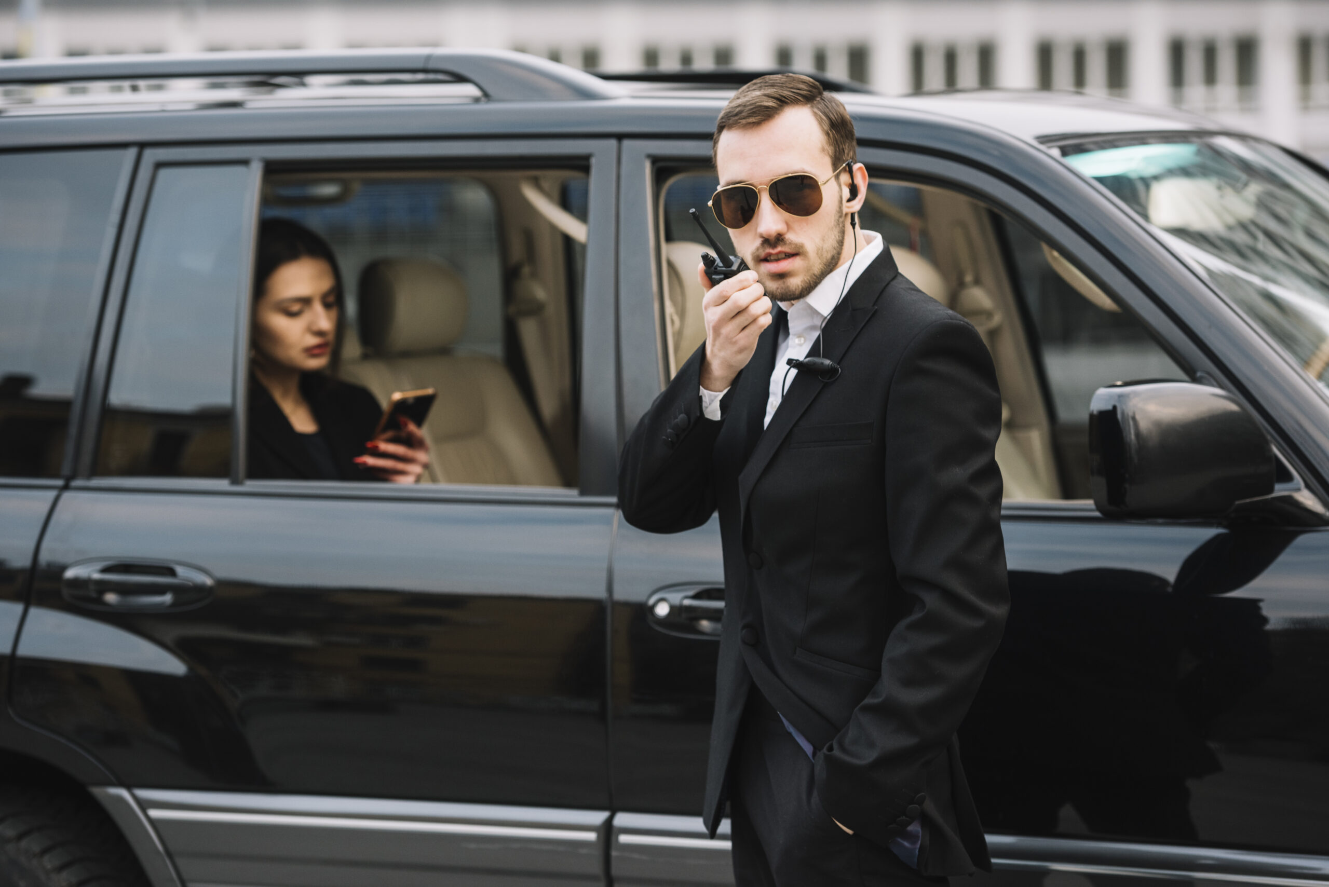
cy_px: 444
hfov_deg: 20.0
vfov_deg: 13.4
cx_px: 664
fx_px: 3767
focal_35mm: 102
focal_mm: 102
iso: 500
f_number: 3.5
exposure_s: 1/160
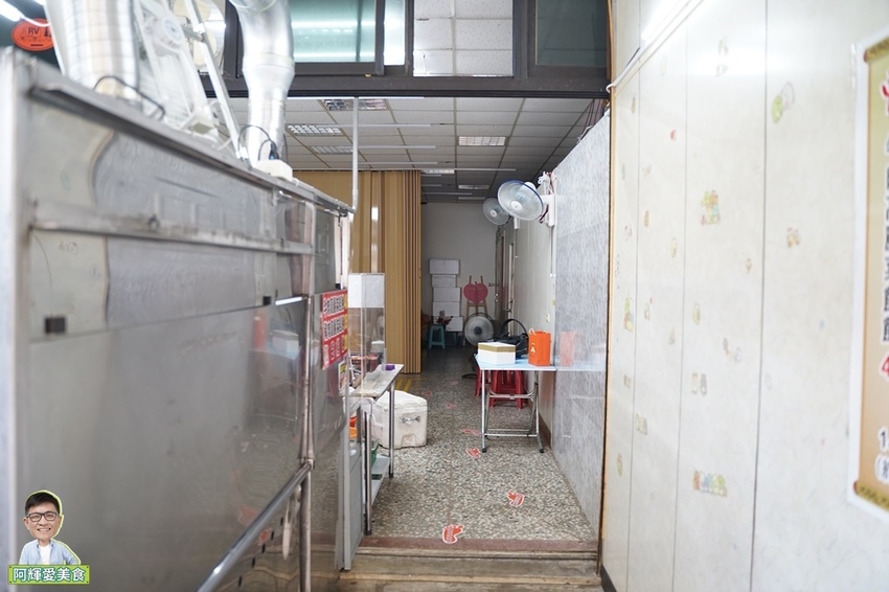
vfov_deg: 46.4
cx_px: 444
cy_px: 296
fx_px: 691
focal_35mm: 28
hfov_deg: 65.5
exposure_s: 1/60
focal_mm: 28
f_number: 2.8
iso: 1000
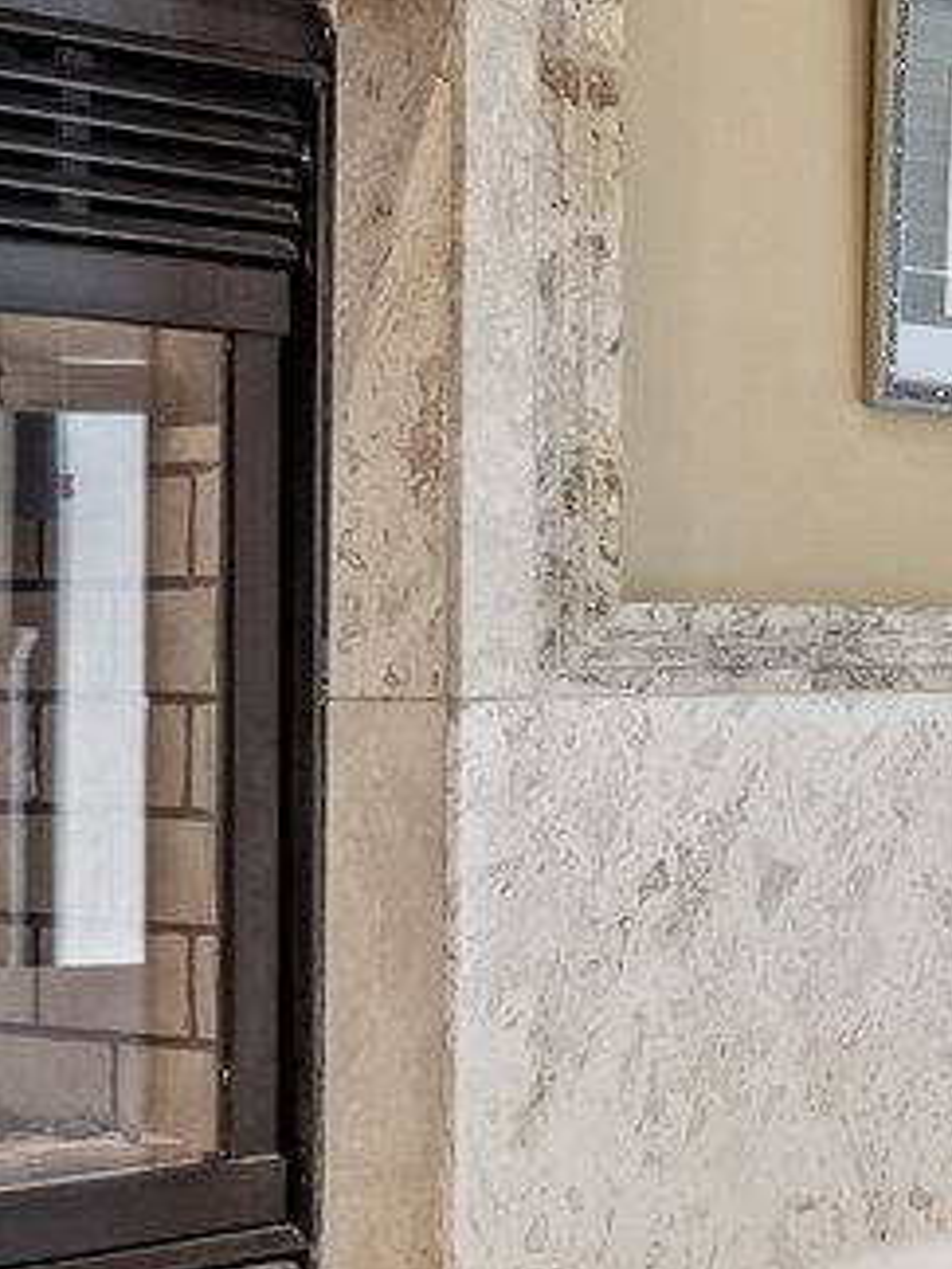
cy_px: 597
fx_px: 3117
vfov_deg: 23.0
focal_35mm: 85
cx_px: 2119
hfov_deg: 13.7
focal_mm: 14
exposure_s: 1/8
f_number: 8
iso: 400
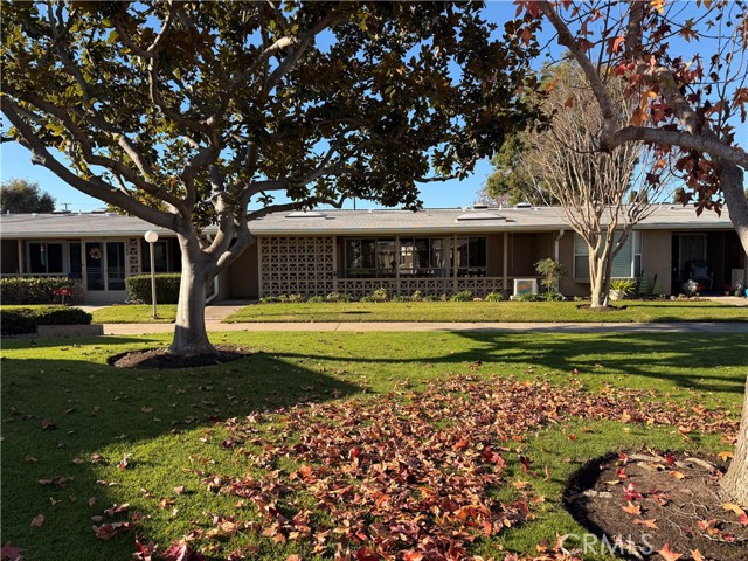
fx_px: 519
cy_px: 280
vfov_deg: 56.8
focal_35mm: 24
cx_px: 374
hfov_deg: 71.6
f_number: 1.78
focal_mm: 6.76
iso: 80
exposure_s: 1/1855
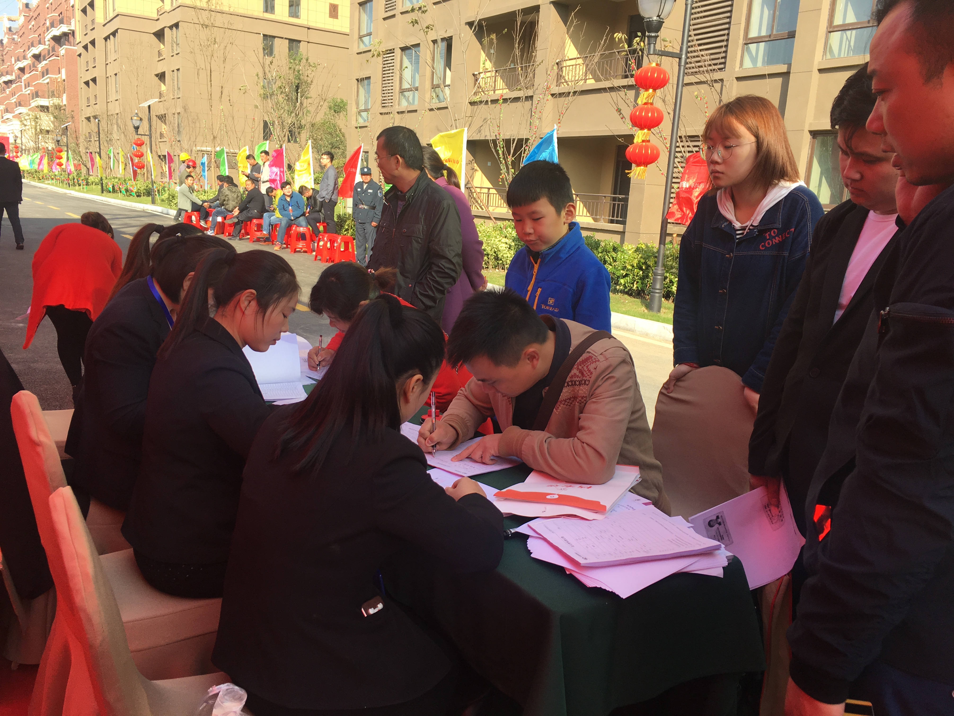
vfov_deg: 48.2
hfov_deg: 61.7
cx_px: 477
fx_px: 799
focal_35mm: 29
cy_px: 358
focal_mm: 4.15
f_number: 2.2
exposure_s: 1/425
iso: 25
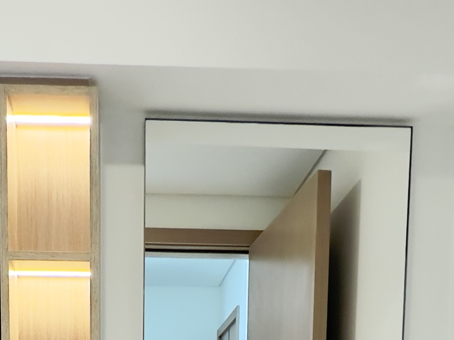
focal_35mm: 53
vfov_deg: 21.9
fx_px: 695
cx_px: 147
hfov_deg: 35.8
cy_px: 536
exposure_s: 1/100
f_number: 2.2
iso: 320
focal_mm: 2.22
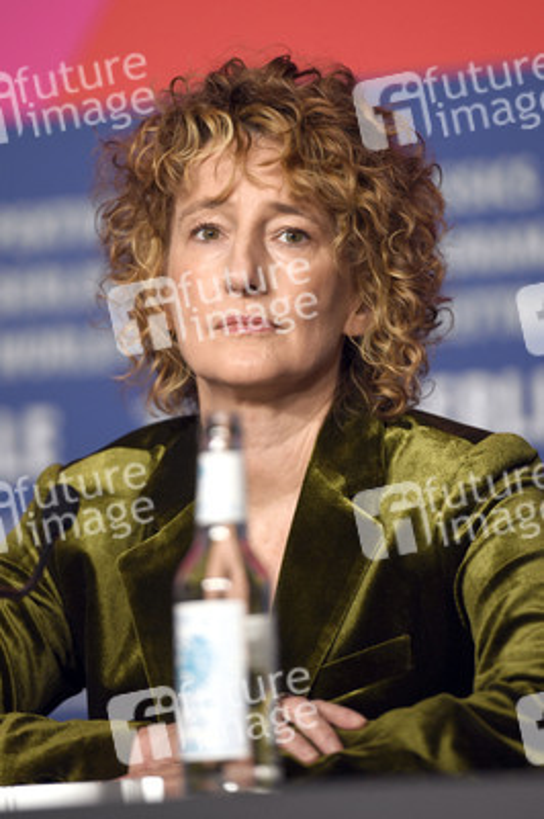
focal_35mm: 200
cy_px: 410
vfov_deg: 10.3
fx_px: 4541
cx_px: 272
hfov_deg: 6.9
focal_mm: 200
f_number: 3.2
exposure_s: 1/320
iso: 1600
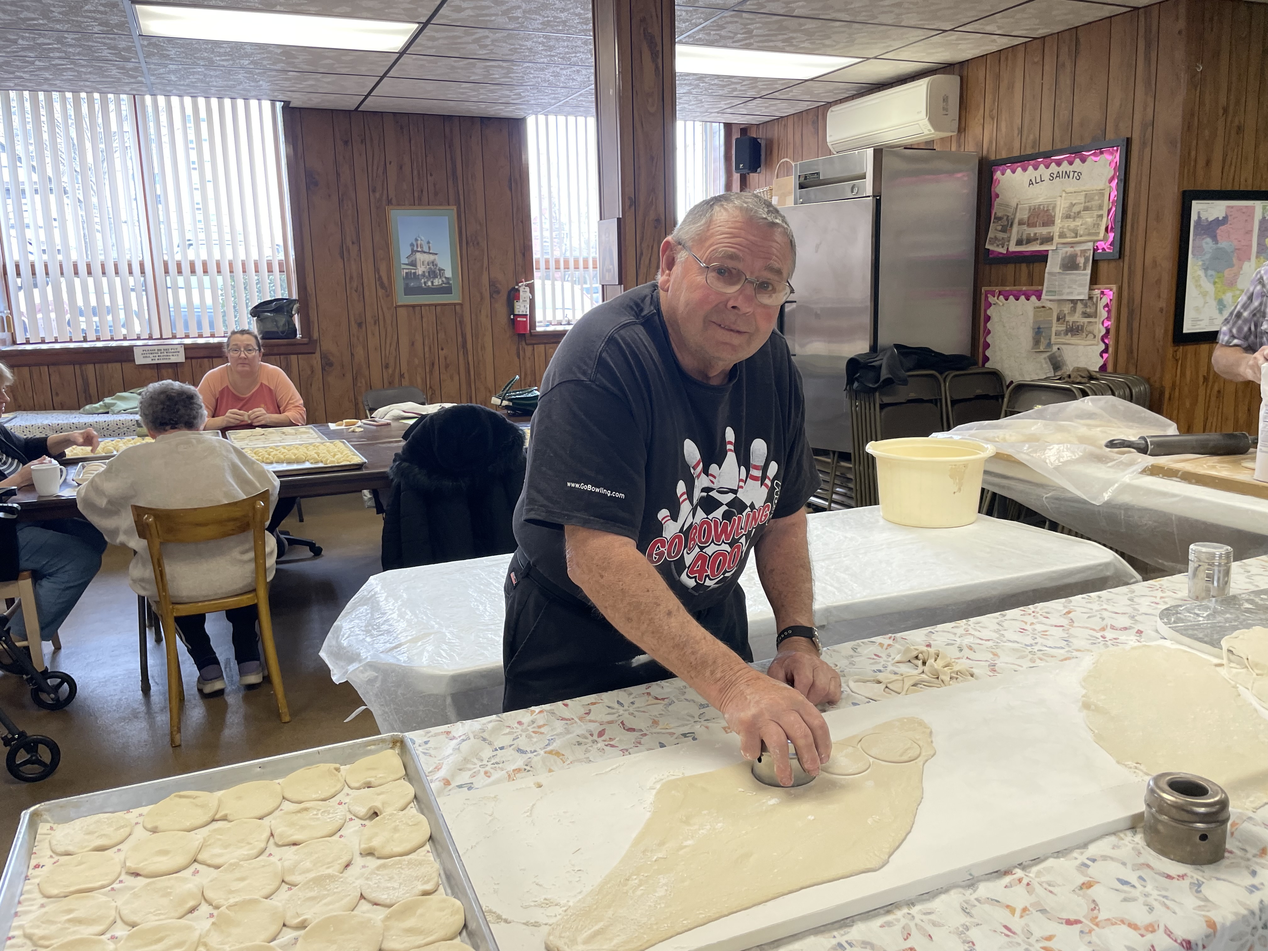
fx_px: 952
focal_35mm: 26
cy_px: 476
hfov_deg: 67.3
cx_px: 634
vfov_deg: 53.1
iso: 100
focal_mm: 4.2
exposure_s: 1/120
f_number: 1.6
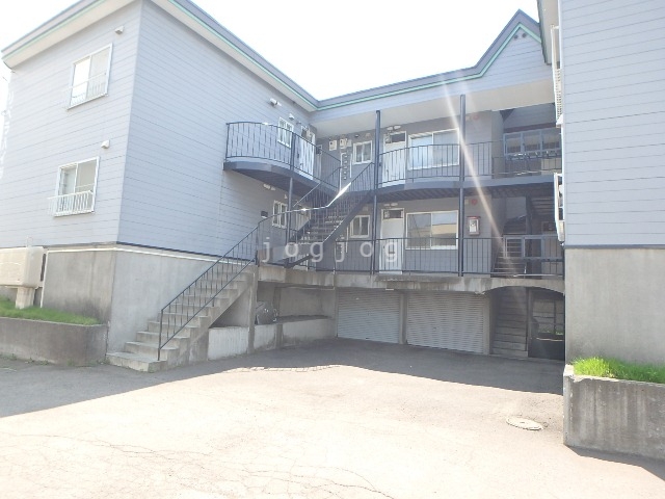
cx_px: 332
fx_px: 403
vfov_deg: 63.4
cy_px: 250
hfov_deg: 79.0
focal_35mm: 21
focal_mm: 3.7
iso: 125
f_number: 3.5
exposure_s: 1/250
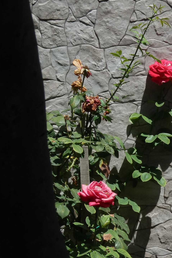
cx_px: 159
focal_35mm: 389
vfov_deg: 5.3
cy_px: 155
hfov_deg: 3.5
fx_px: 2787
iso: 80
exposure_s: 1/400
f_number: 6.1
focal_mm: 40.2
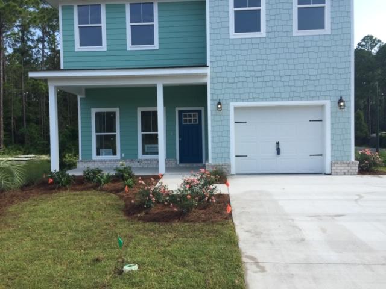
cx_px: 193
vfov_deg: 48.2
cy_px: 144
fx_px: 323
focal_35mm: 29
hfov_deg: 61.7
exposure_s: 1/775
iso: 32
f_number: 2.2
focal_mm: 4.15
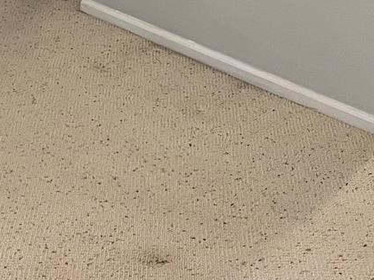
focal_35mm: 99
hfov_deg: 18.8
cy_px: -192
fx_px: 1070
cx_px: -75
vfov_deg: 13.7
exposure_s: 1/60
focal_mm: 5.7
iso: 200
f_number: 1.5
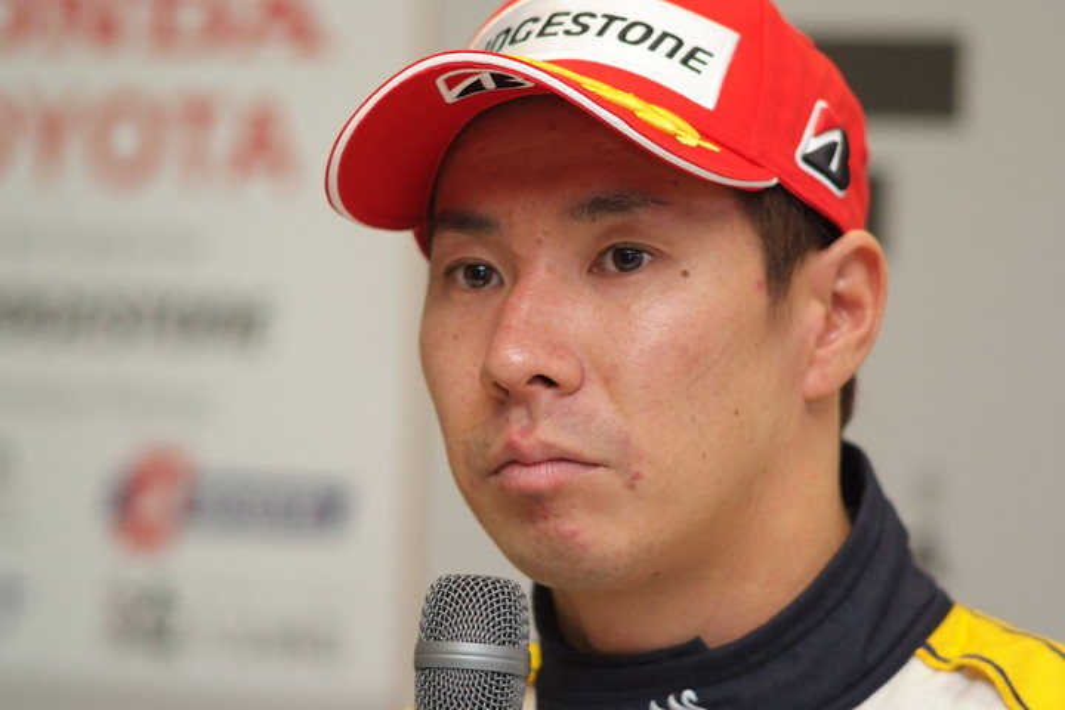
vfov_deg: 5.1
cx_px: 532
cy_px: 355
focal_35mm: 270
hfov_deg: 7.6
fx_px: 7987
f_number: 2.8
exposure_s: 1/125
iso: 800
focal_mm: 180
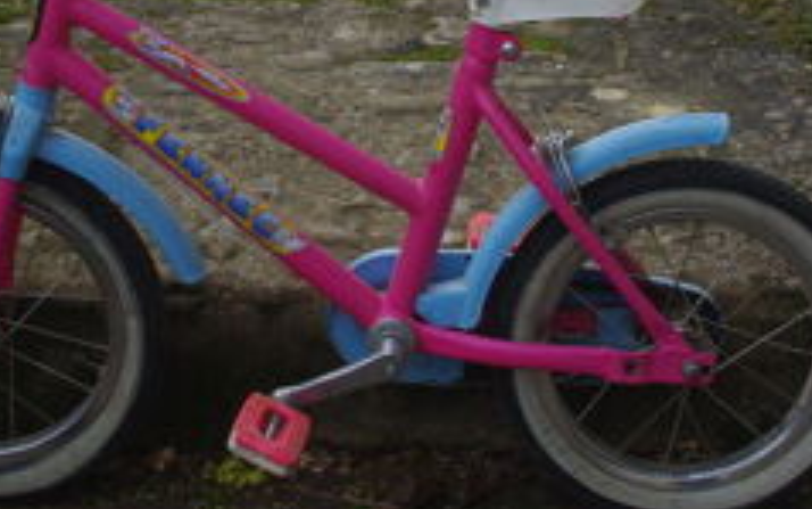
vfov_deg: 17.5
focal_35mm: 74
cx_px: 355
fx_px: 1638
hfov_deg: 27.8
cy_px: 97
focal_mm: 24.38
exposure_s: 1/180
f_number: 8
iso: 400
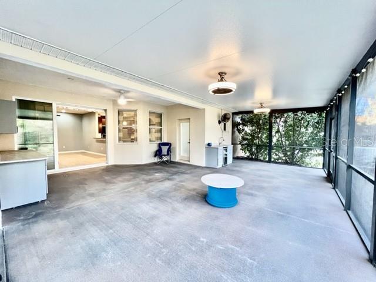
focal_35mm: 13
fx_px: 141
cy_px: 141
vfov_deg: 89.9
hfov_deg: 106.2
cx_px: 188
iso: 250
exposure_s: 1/60
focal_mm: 1.57
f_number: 1.8
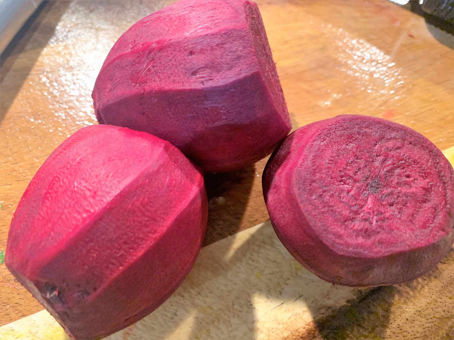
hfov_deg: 67.3
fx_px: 341
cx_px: 227
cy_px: 170
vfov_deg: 53.1
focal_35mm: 26
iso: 400
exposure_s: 1/33
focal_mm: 4.25
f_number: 1.8
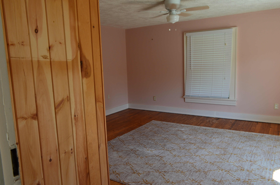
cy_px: 92
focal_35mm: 27
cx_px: 140
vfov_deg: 47.7
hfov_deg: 67.5
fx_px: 210
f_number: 10
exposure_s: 1/50
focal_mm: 18
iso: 400
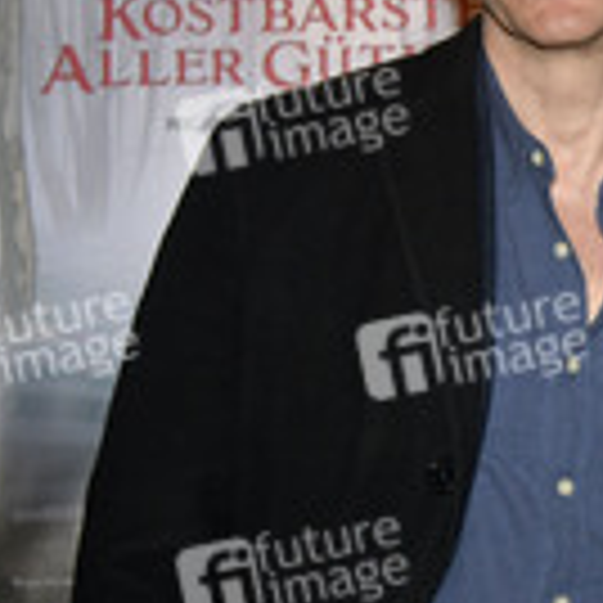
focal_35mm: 157
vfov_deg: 11.1
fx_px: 3094
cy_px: 234
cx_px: 803
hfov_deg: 10.8
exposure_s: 1/160
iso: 800
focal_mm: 55
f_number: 5.6
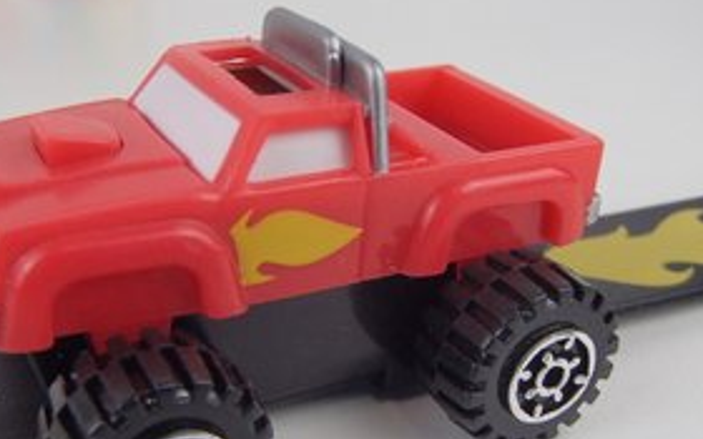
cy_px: 305
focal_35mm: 48
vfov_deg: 26.7
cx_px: 298
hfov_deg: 41.7
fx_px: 920
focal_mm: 6.64
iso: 320
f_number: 4.7
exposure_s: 1/160
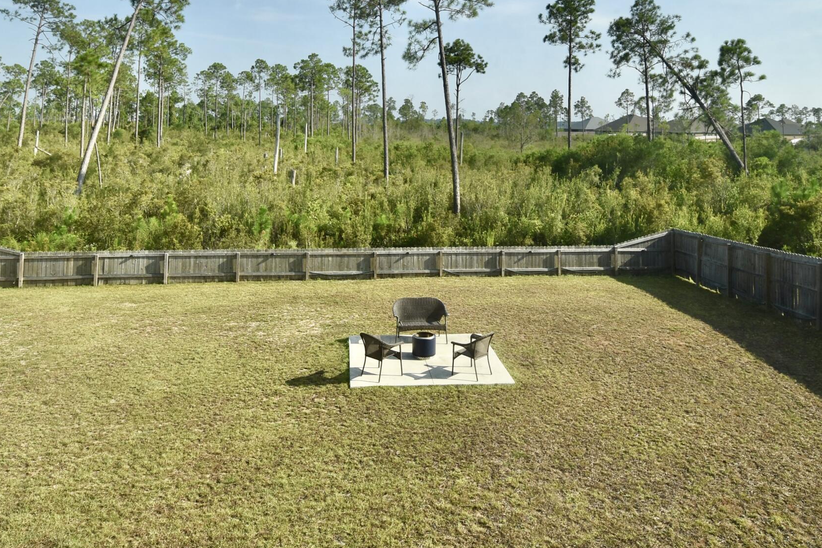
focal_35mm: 27
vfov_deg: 44.9
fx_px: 617
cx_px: 418
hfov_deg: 67.4
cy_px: 88
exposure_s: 1/320
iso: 200
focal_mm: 10
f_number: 9
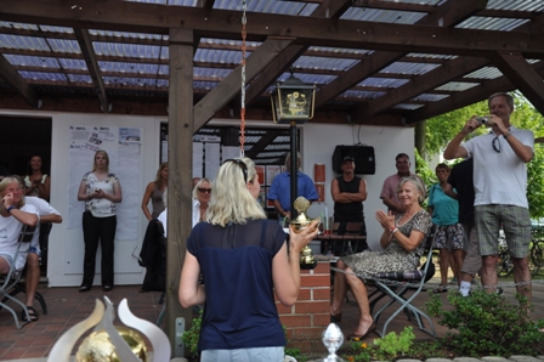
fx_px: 589
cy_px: 181
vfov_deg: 34.2
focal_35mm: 39
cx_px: 272
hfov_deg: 49.6
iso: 400
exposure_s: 1/1250
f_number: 4.5
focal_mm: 26
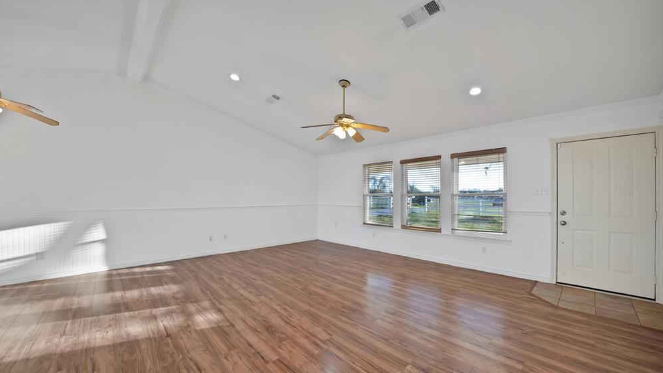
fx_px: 228
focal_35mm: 13
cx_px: 341
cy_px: 195
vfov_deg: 78.3
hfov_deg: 110.8
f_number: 6.3
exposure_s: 1/20
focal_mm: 12
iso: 640
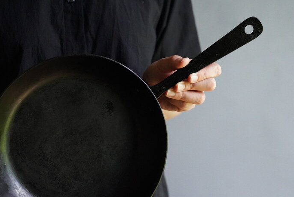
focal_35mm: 98
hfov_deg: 20.8
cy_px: 121
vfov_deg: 14.0
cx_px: 143
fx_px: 801
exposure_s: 1/2000
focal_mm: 70
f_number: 3.5
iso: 12800
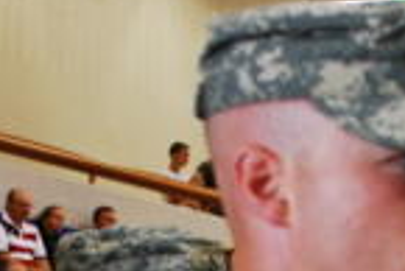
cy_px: 584
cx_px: 729
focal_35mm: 221
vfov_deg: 6.0
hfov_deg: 8.9
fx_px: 2493
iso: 400
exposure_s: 1/25
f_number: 3.8
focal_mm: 31
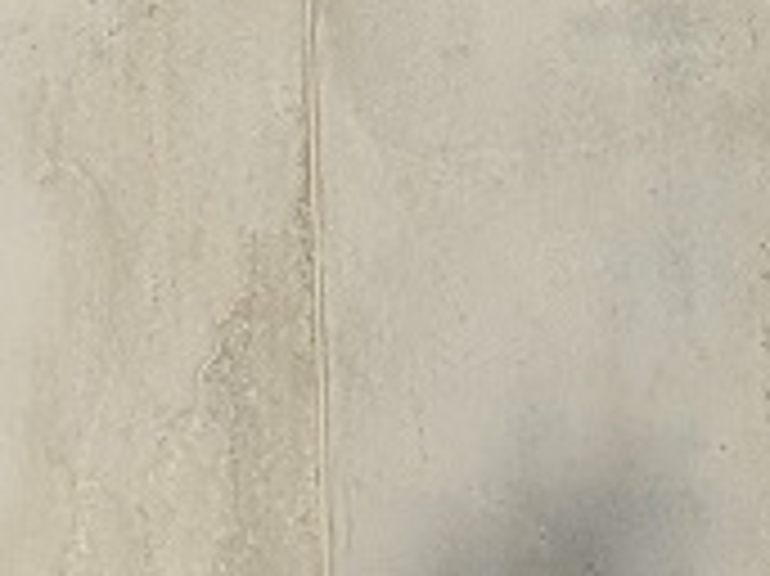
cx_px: -446
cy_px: -396
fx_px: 4090
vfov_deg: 7.8
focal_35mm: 184
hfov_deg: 10.3
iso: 50
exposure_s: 1/3352
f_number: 2.4
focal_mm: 4.3
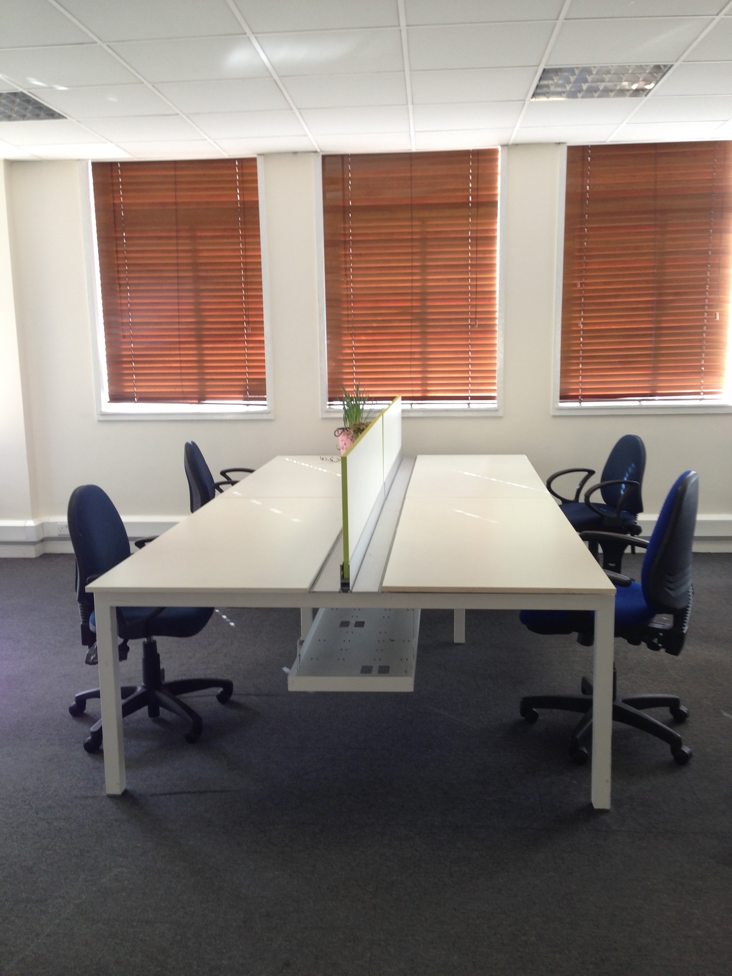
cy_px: 488
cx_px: 366
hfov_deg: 42.9
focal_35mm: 33
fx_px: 930
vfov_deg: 55.4
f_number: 2.4
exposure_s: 1/30
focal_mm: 4.12
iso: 50
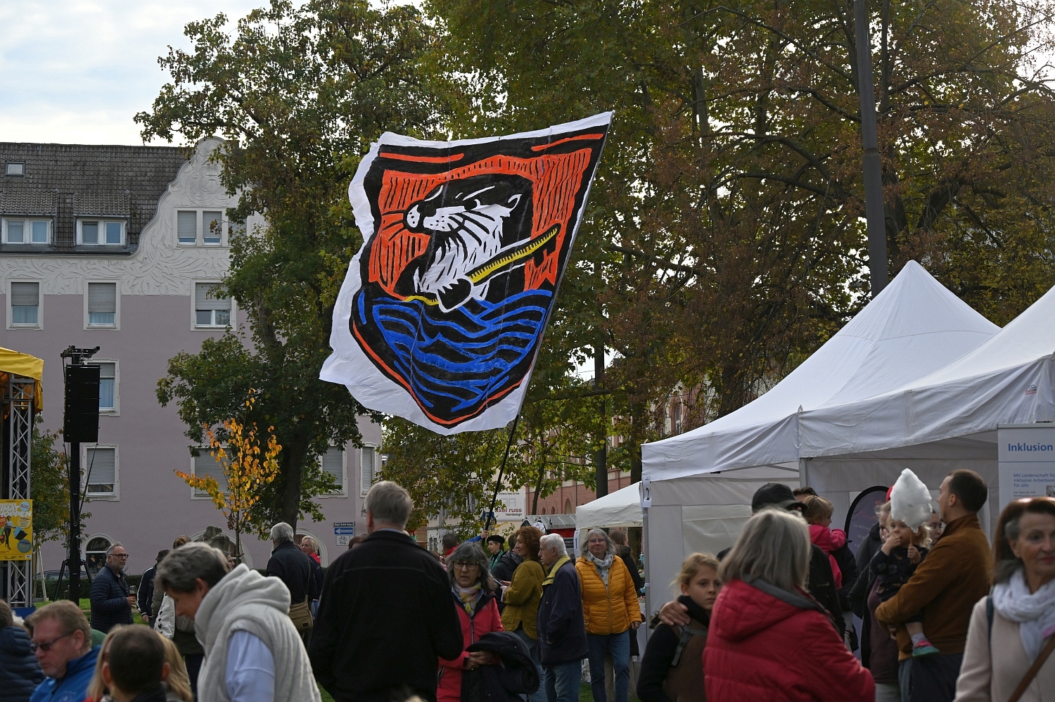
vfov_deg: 21.5
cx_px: 528
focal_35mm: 63
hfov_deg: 31.9
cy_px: 351
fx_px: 1845
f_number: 6
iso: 640
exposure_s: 1/1250
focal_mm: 63
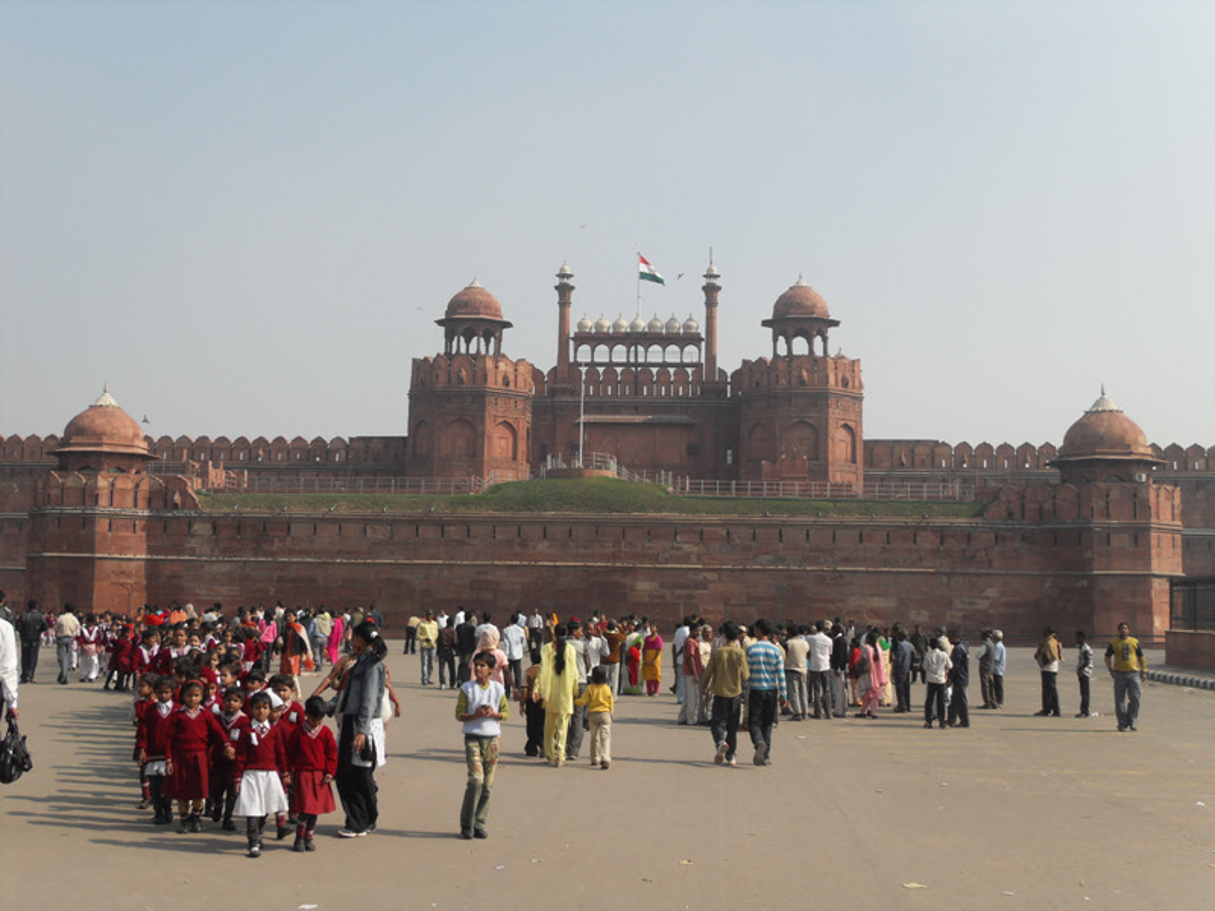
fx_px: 1579
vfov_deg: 32.2
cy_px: 456
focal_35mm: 45
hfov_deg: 42.1
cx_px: 608
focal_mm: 9.6
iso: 80
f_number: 9.1
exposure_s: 1/180
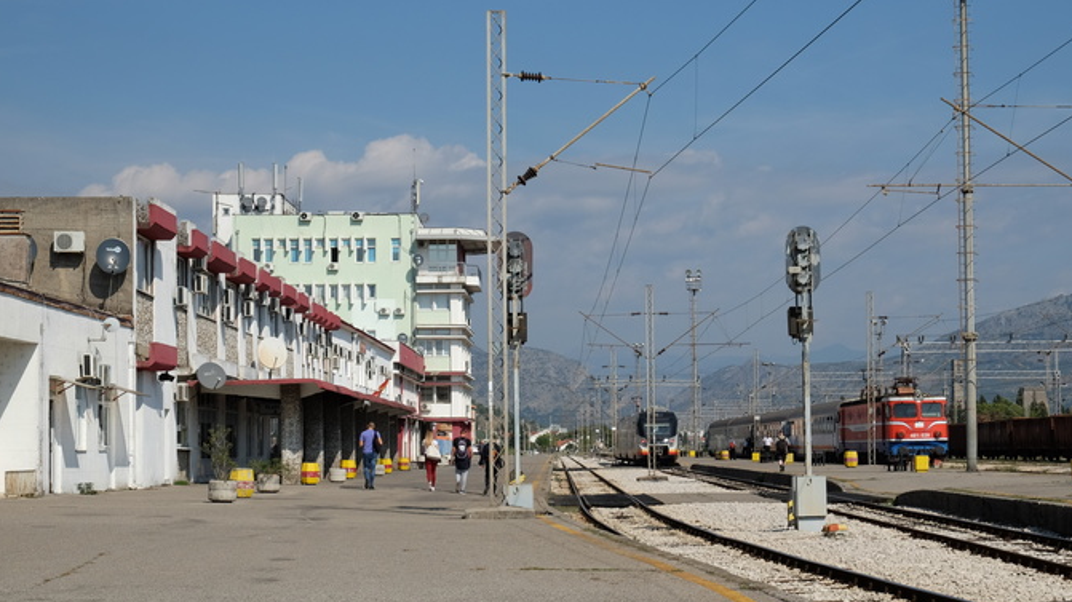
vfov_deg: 16.5
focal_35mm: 73
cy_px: 327
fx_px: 2074
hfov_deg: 28.9
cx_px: 628
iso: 200
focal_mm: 39
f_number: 10
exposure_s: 1/400
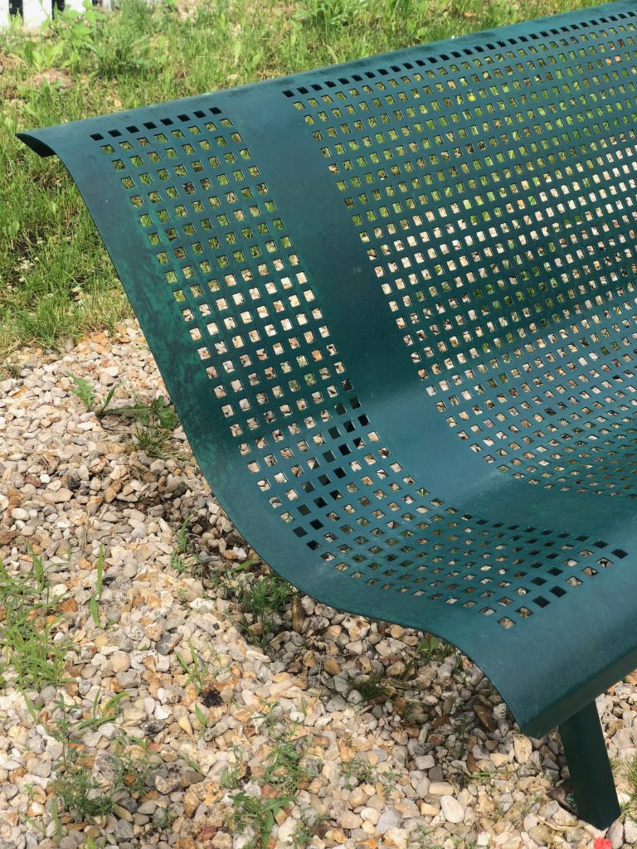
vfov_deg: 36.8
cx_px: 318
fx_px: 1276
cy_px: 424
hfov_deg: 28.0
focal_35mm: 52
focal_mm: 6
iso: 16
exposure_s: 1/521
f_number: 2.4
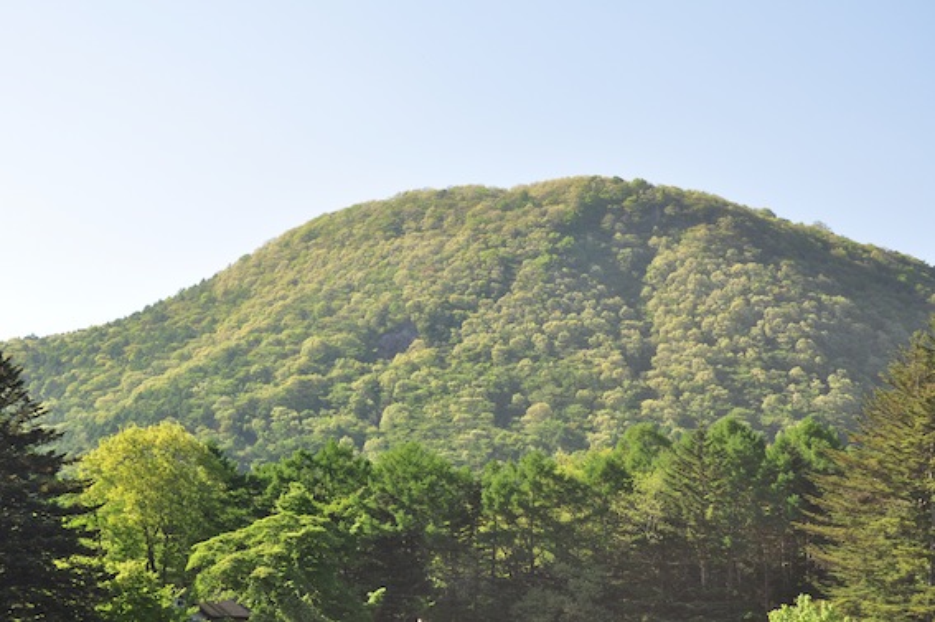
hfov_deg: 33.4
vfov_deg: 22.6
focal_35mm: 60
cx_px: 468
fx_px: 1557
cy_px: 311
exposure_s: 1/400
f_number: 10
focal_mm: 40
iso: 400
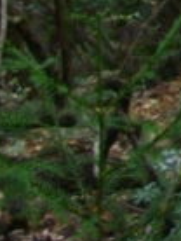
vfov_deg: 6.9
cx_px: 653
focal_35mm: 274
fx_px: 1904
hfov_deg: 5.0
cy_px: -321
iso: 200
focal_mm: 6.2
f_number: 2.8
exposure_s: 1/100
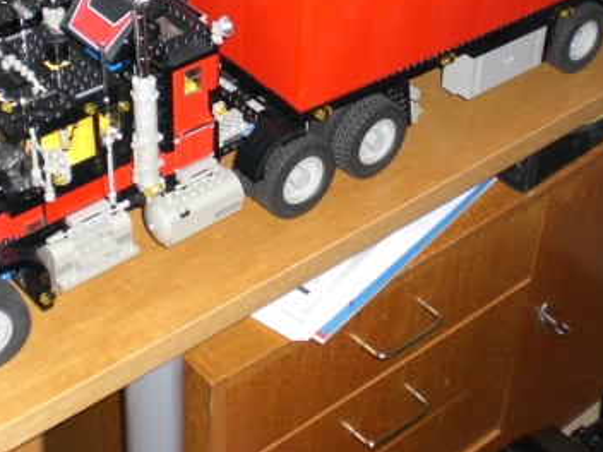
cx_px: 349
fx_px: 1202
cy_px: 60
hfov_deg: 28.1
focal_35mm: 69
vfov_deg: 20.9
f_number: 3.1
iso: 200
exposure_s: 1/60
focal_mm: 6.3
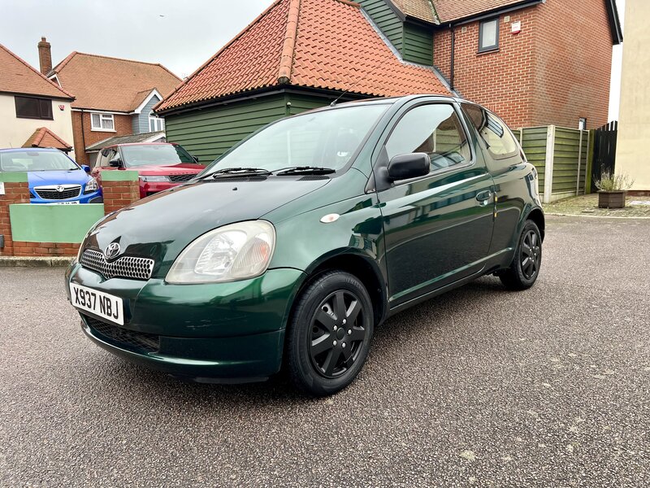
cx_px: 325
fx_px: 488
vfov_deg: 53.1
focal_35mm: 26
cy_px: 244
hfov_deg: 67.3
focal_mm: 5.7
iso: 64
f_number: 1.5
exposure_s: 1/121
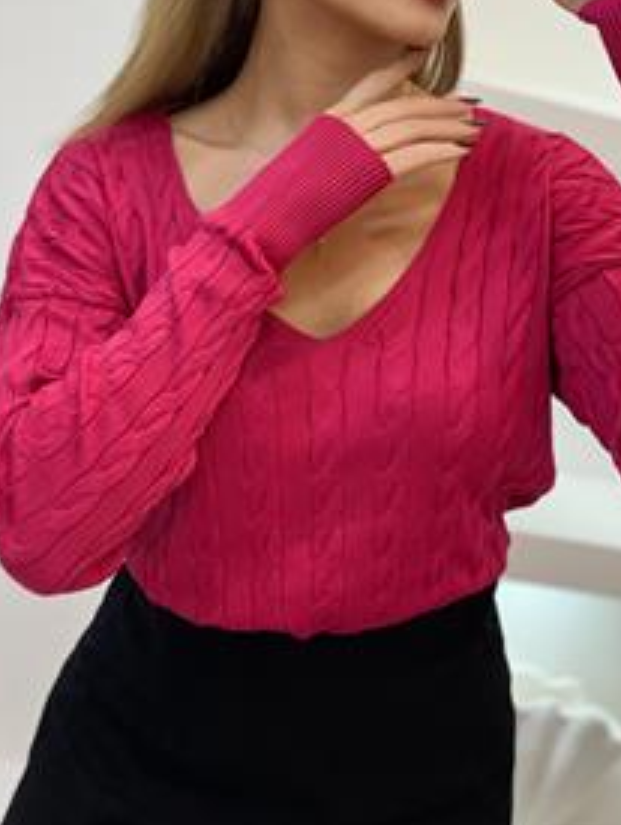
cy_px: 218
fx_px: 1861
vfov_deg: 24.7
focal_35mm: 78
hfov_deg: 18.9
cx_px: 348
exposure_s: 1/100
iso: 100
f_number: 2
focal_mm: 6
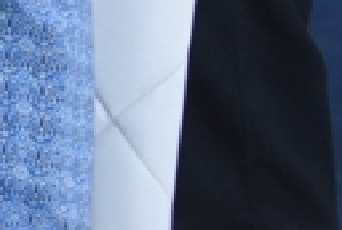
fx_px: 2961
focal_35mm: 311
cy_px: -360
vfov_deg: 4.3
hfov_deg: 5.8
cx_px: -908
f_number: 4.5
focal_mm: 26
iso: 640
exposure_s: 1/100
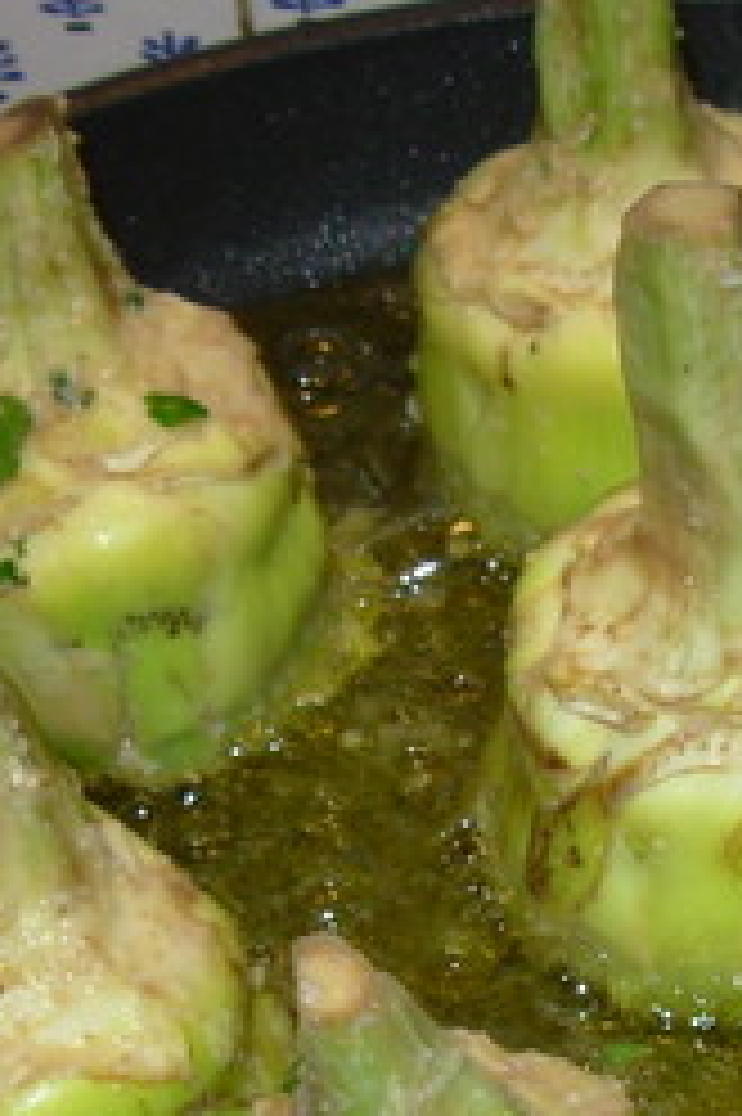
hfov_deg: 13.3
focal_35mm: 102
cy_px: 972
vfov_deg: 19.7
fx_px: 3158
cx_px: 648
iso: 50
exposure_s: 1/32
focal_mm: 6.3
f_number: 2.9
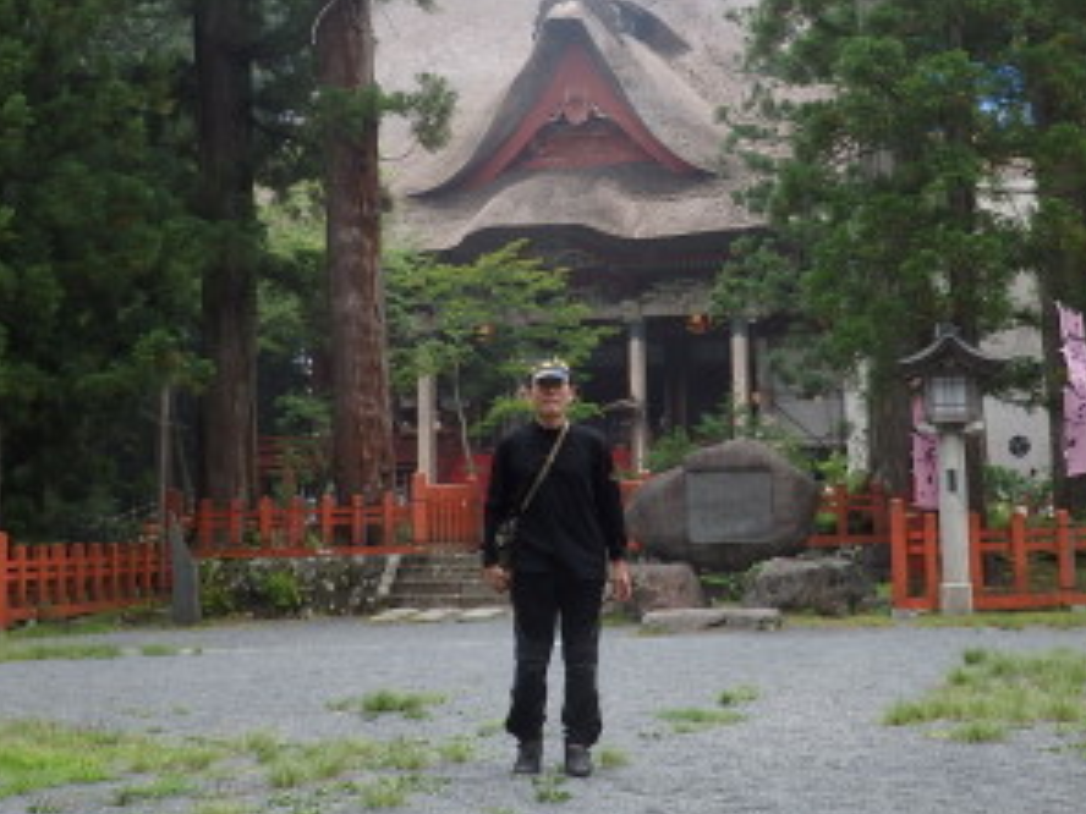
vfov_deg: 21.5
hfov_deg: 28.6
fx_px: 2133
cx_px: 554
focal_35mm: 68
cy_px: 249
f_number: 3.8
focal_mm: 8
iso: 125
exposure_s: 1/60
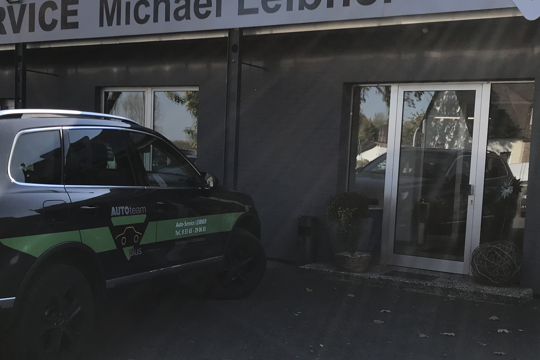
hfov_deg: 39.5
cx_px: 227
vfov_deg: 26.9
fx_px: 750
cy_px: 221
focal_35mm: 50
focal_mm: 3.99
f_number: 1.8
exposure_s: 1/1153
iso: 20
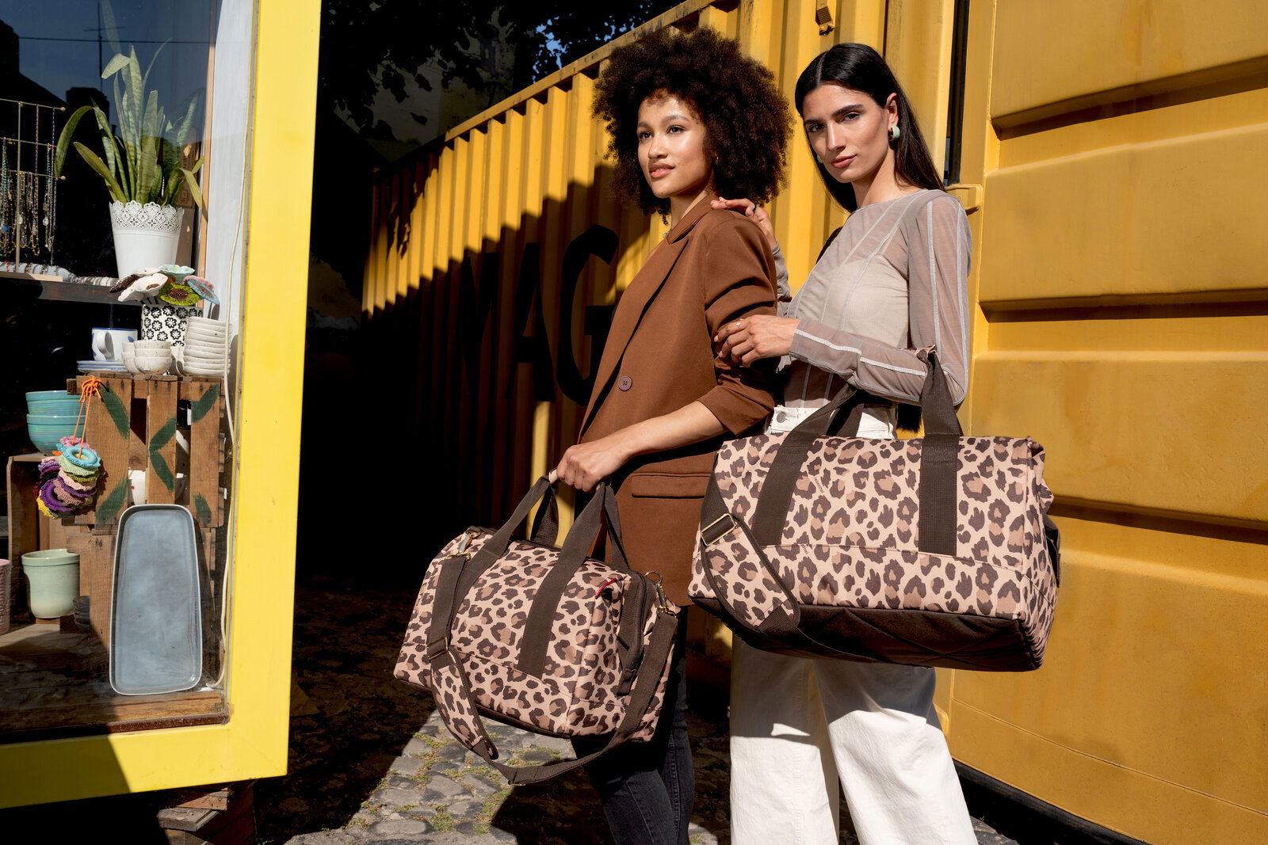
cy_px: 422
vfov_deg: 42.3
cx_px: 634
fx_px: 1092
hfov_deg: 60.3
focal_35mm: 31
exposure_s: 1/500
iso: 100
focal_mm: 31
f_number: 7.1
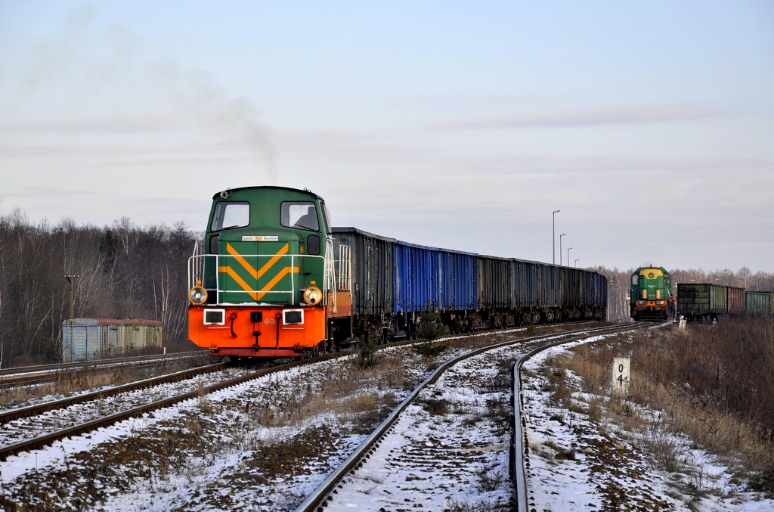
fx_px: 2895
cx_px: 387
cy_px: 256
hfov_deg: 15.2
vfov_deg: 10.1
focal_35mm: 135
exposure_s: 1/400
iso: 250
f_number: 8
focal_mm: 90
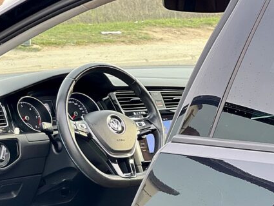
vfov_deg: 10.2
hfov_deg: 13.5
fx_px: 1148
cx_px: 17
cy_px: 172
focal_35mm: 145
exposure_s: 1/121
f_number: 2.8
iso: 125
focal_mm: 9
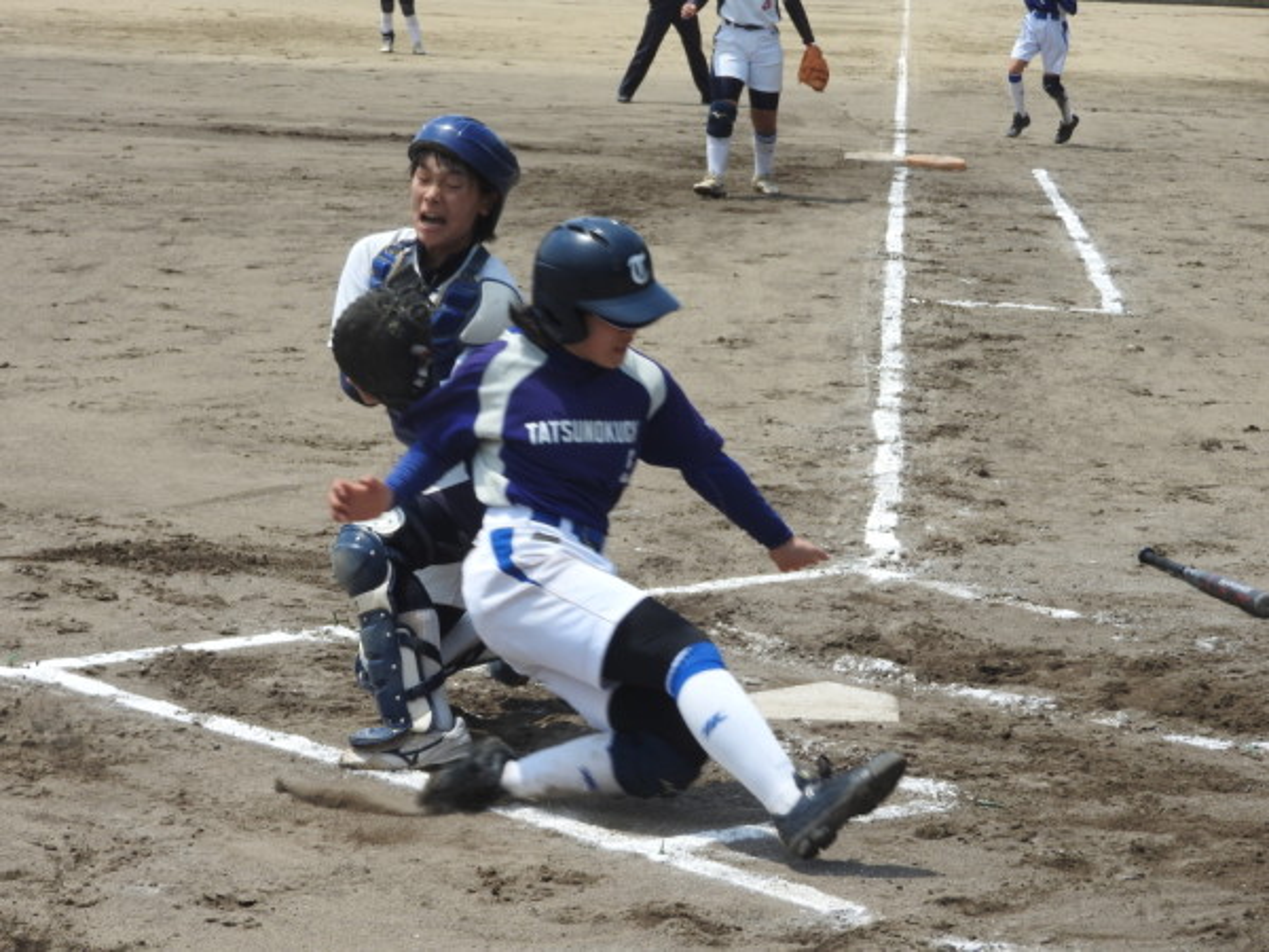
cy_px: 476
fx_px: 4216
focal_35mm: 115
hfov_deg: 17.1
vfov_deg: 12.9
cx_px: 634
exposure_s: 1/640
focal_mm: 20.6
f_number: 5
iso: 100
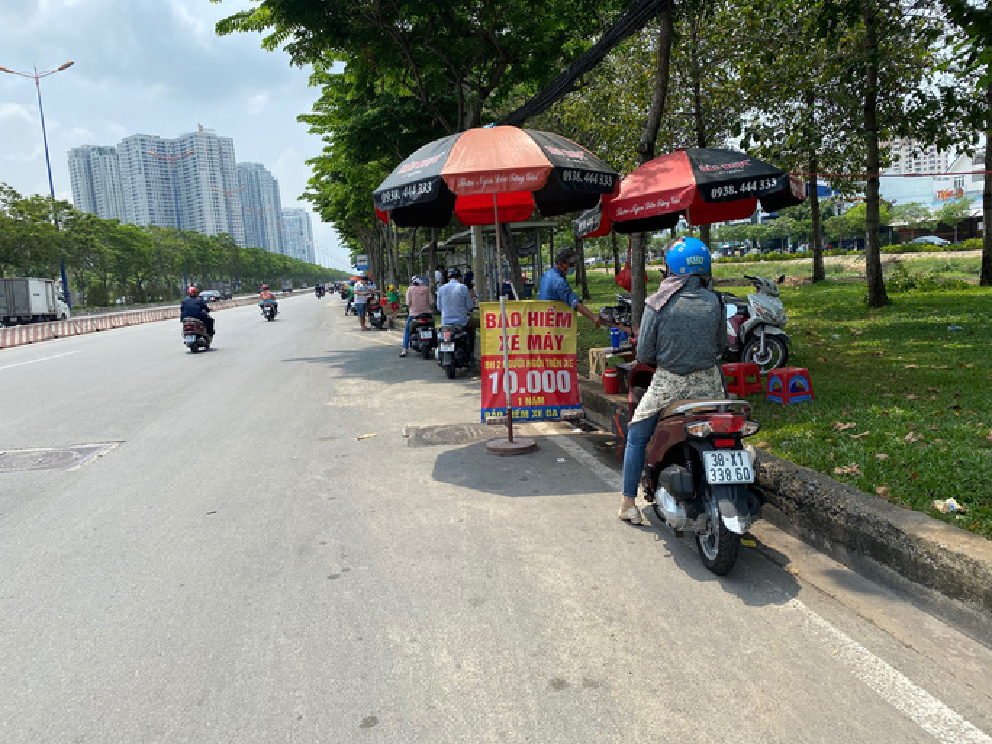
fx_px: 745
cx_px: 496
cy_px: 372
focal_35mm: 26
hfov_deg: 67.3
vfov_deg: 53.1
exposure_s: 1/1927
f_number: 1.8
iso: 32
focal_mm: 4.25
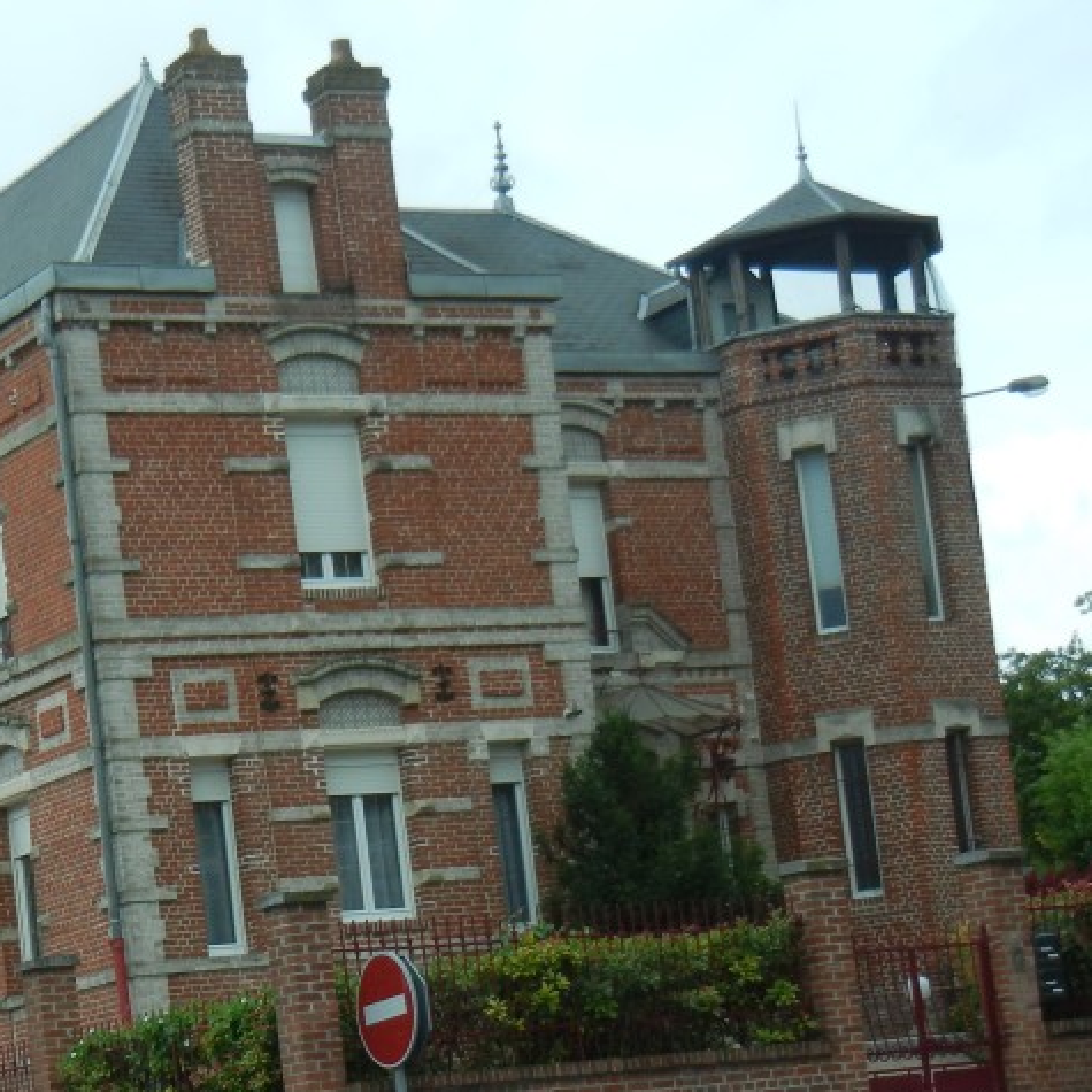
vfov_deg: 17.4
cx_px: 67
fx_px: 3533
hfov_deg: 17.3
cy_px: 846
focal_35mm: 99
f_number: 3.9
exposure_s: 1/802
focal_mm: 9.3
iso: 160
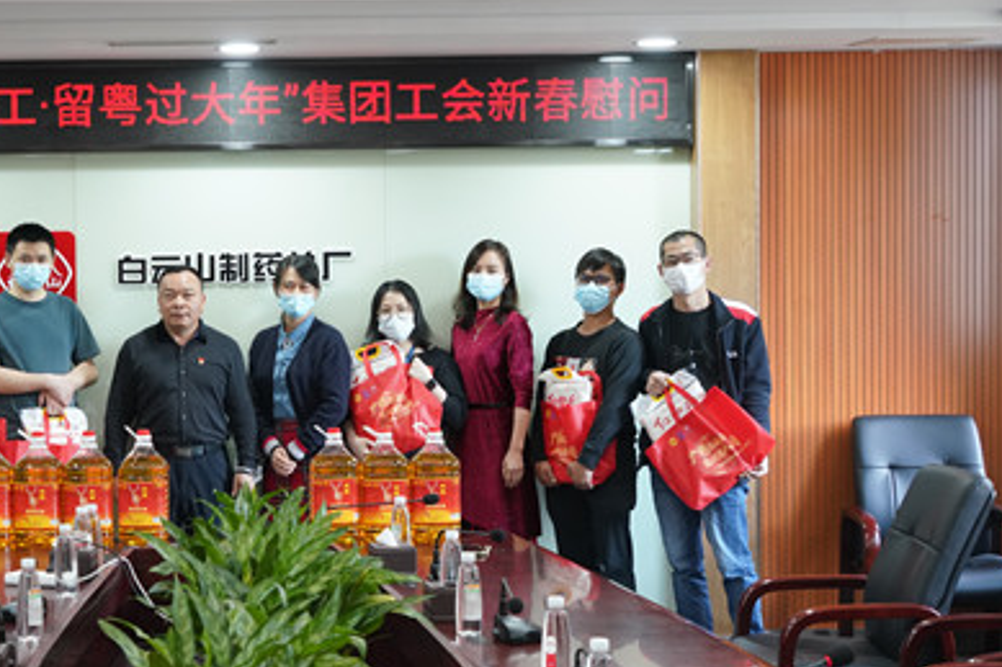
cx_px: 242
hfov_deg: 28.0
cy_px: 345
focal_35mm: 71
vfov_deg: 19.2
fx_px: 1975
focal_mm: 46
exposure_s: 1/50
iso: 2500
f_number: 6.3
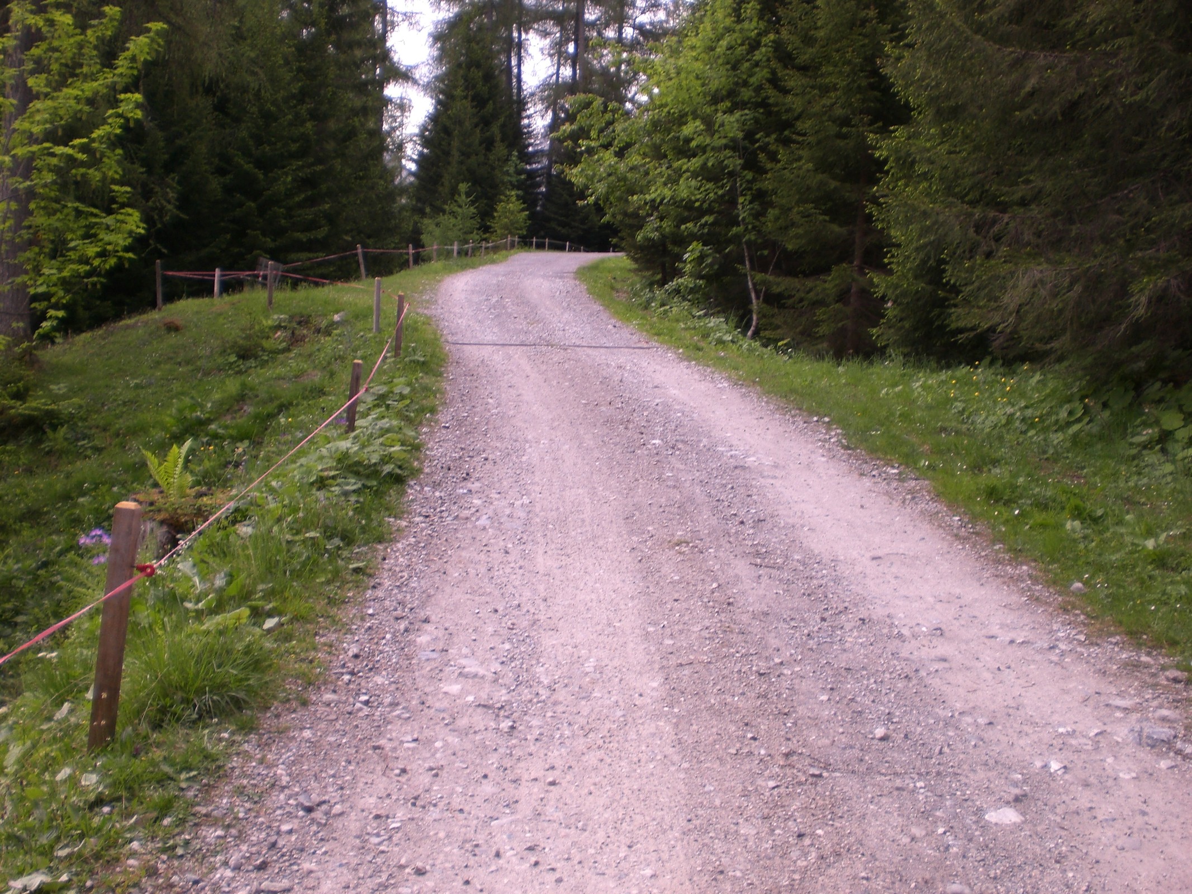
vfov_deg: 37.7
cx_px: 596
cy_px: 447
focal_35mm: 38
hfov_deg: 49.0
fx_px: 1309
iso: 50
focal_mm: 6.3
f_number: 3.1
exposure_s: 1/320
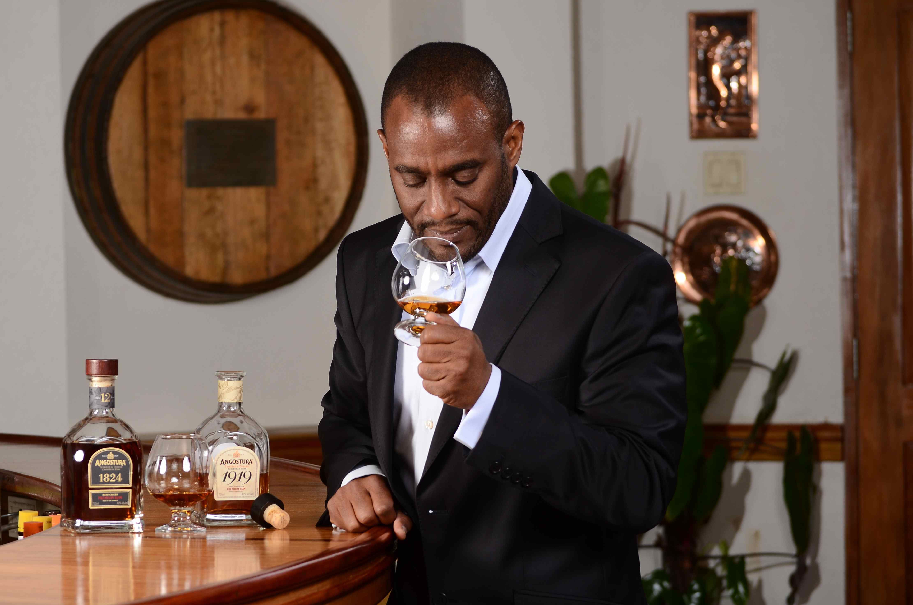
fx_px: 3619
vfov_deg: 9.5
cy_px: 307
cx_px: 408
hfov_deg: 14.4
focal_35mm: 143
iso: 160
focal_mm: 86
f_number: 6.3
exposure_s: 1/160
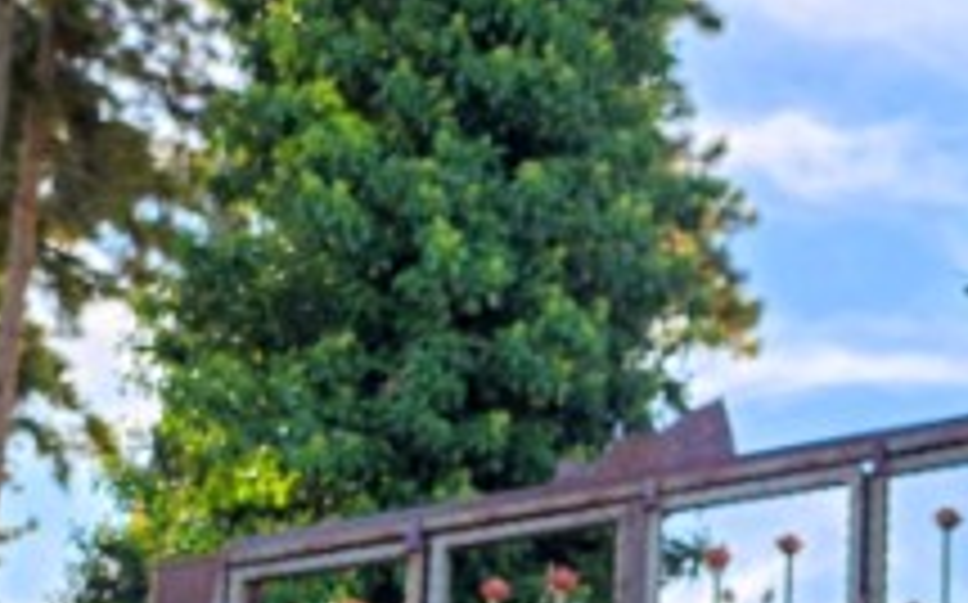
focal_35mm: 100
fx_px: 2636
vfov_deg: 11.8
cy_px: 1174
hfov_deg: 19.6
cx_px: 1153
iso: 12
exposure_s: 1/184
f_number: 1.8
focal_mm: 6.4
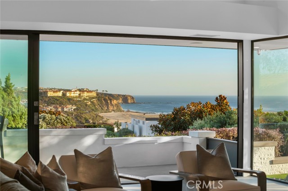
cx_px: 144
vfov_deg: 19.4
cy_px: 96
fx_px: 560
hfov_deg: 28.9
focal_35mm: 70
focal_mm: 70
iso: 100
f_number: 11
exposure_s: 1/10
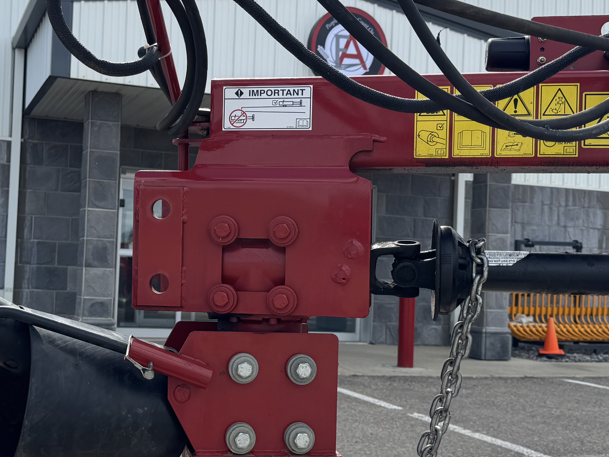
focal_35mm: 50
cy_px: 245
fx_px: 880
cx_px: 207
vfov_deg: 29.1
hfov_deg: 37.8
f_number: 1.78
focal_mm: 6.76
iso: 80
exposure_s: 1/2415
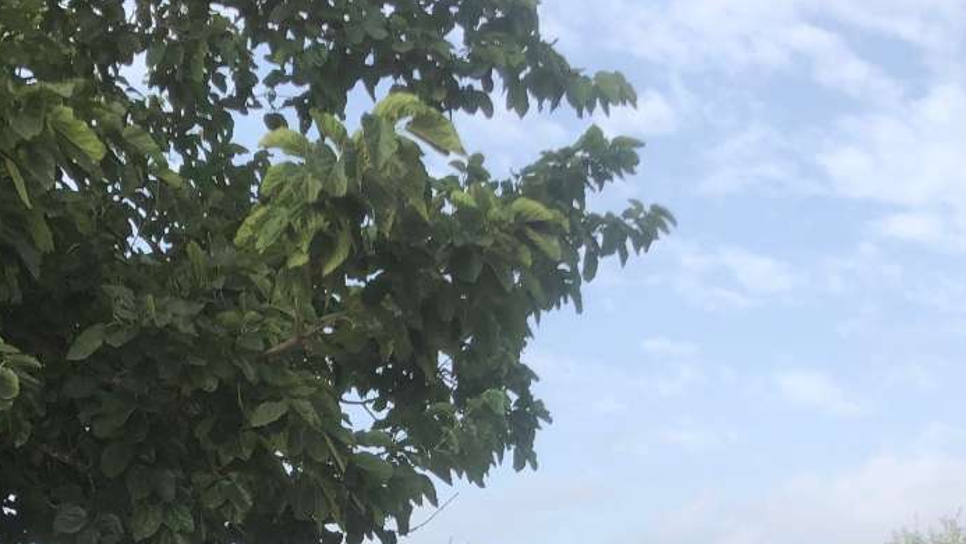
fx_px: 1691
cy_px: 737
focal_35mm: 66
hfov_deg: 31.5
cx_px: 277
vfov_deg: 17.0
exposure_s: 1/941
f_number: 1.8
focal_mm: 3.99
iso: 20
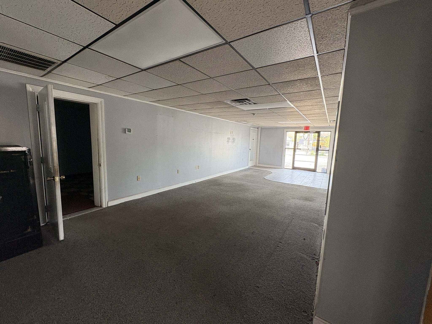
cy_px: 162
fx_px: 175
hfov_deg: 102.1
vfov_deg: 85.7
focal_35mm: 14
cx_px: 216
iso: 160
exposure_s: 1/99
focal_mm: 2.22
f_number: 2.2
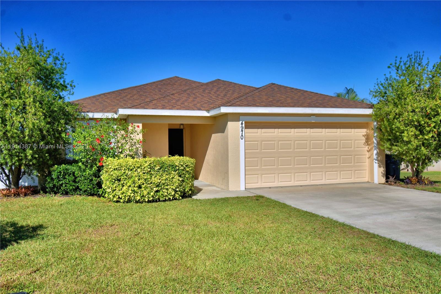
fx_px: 367
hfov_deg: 61.9
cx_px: 220
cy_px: 147
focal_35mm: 30
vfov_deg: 43.6
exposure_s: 1/1600
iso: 100
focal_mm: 20
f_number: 5.6
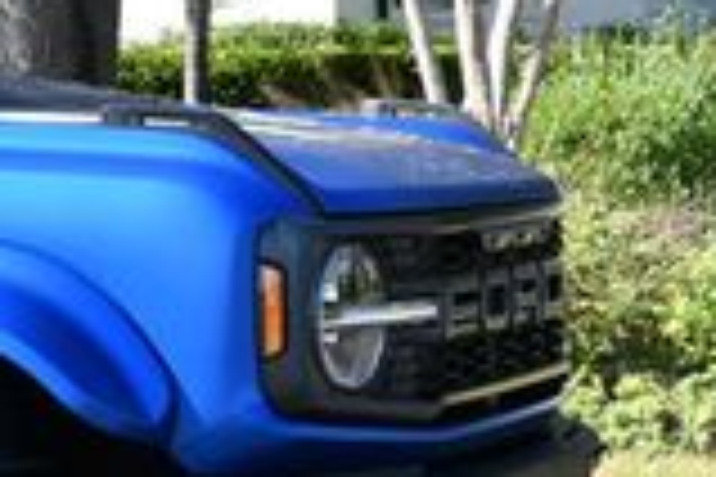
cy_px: 189
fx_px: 4495
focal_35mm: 226
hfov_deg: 8.6
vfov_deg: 6.1
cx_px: -684
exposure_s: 1/250
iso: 200
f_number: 8
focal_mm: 28
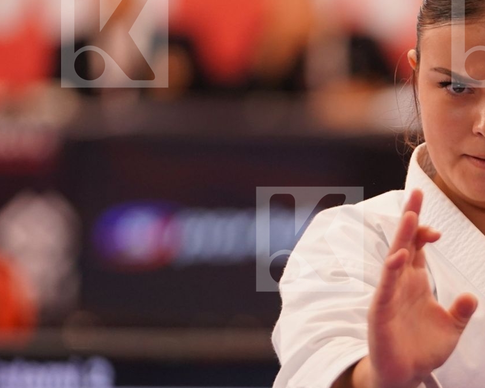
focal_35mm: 554
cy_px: 239
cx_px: 505
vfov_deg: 2.8
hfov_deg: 3.5
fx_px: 7949
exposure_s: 1/500
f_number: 2.8
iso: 1000
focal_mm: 184
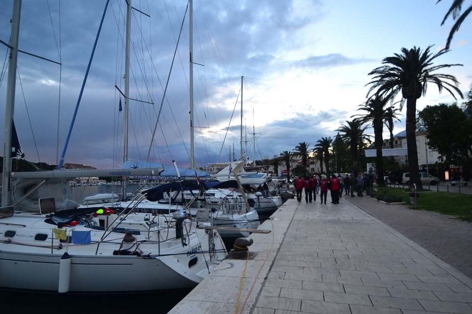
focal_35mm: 19
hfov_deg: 86.8
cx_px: 248
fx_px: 249
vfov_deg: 64.5
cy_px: 162
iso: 560
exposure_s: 1/320
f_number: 4
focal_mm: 12
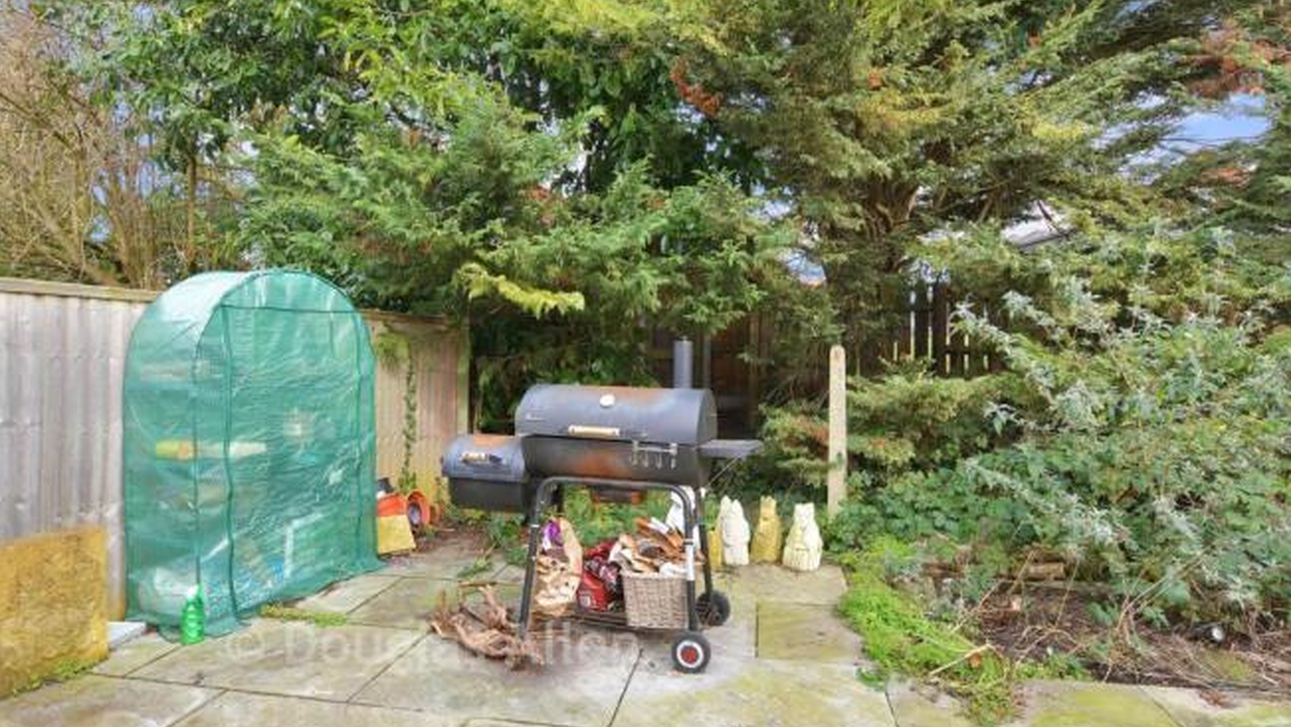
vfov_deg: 55.9
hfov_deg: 86.6
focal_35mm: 20
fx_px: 685
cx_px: 646
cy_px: 348
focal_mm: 13
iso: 125
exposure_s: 1/40
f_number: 8
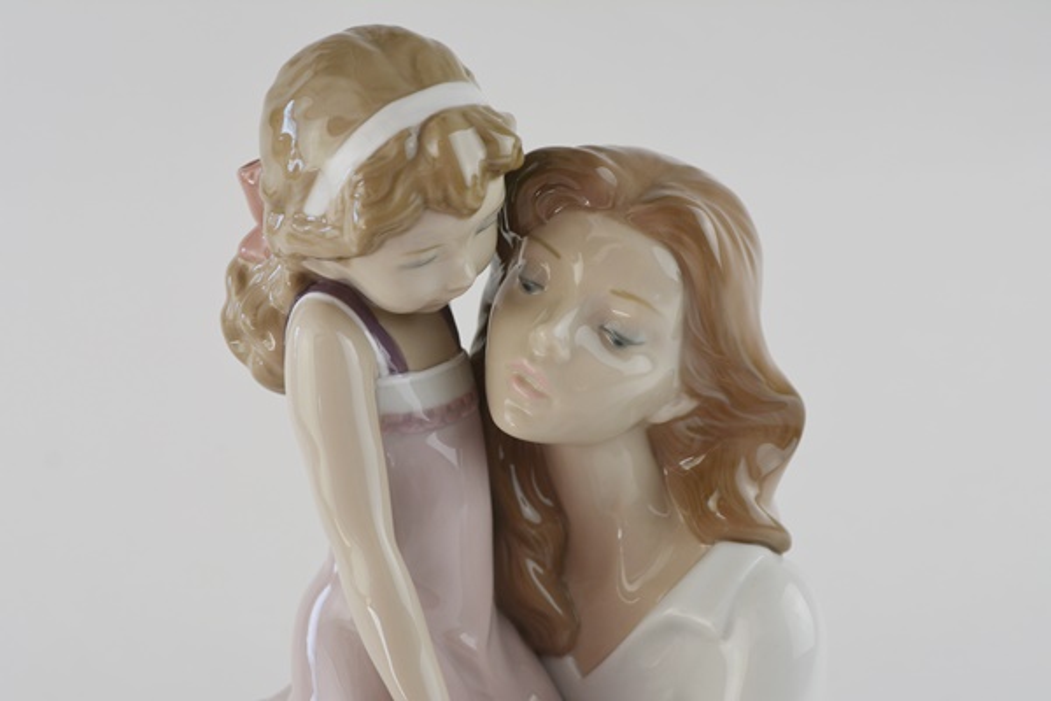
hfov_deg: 35.1
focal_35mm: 57
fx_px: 1664
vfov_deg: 23.8
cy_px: 350
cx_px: 526
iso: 200
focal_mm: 38
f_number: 7.1
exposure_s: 1/200
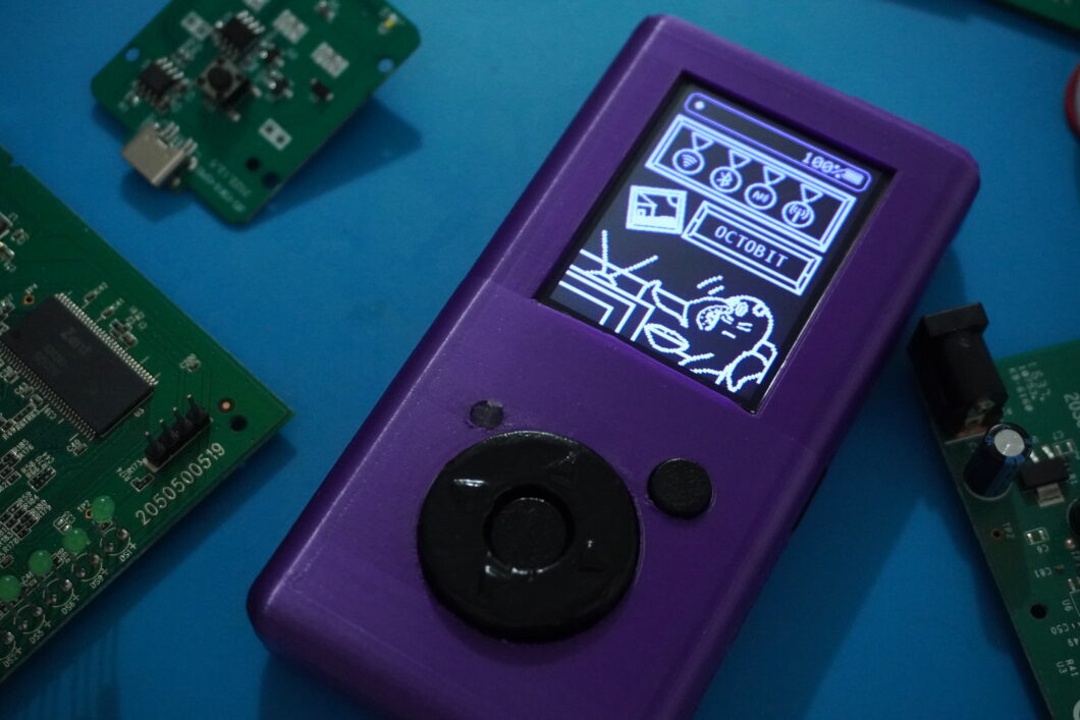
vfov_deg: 25.8
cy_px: 360
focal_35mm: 52
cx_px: 540
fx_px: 1575
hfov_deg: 37.8
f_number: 5.6
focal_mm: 35
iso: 5000
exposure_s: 1/40
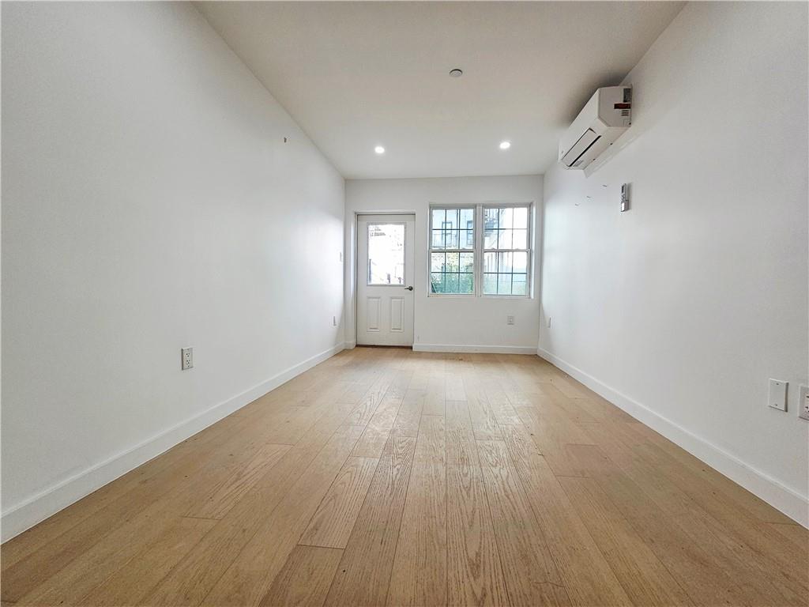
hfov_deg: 106.2
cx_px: 404
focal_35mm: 13
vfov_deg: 89.9
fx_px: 304
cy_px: 304
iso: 80
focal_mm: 2.2
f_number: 2.2
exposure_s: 1/120
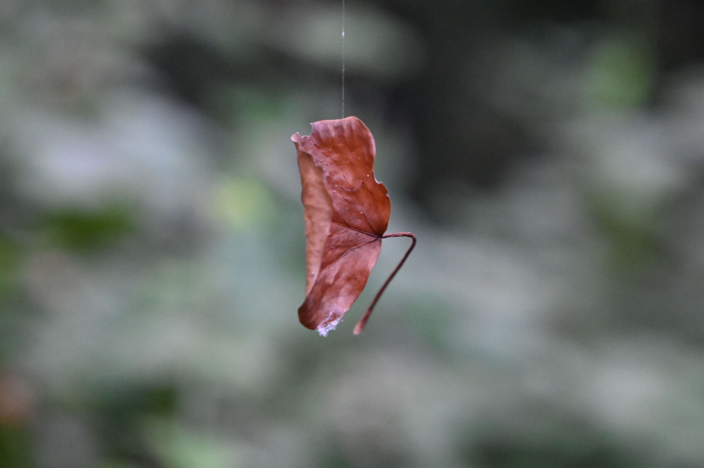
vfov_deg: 5.7
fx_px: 4690
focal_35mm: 240
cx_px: 352
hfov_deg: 8.6
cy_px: 234
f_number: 5.6
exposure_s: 1/125
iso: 12800
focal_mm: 240
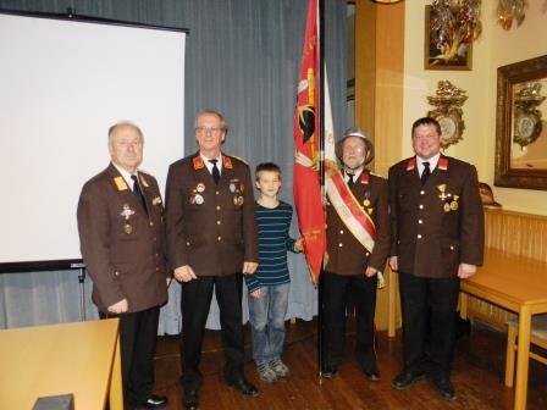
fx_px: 442
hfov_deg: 63.4
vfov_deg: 49.7
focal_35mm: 28
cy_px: 205
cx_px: 274
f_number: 3.5
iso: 400
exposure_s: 1/26
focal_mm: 5
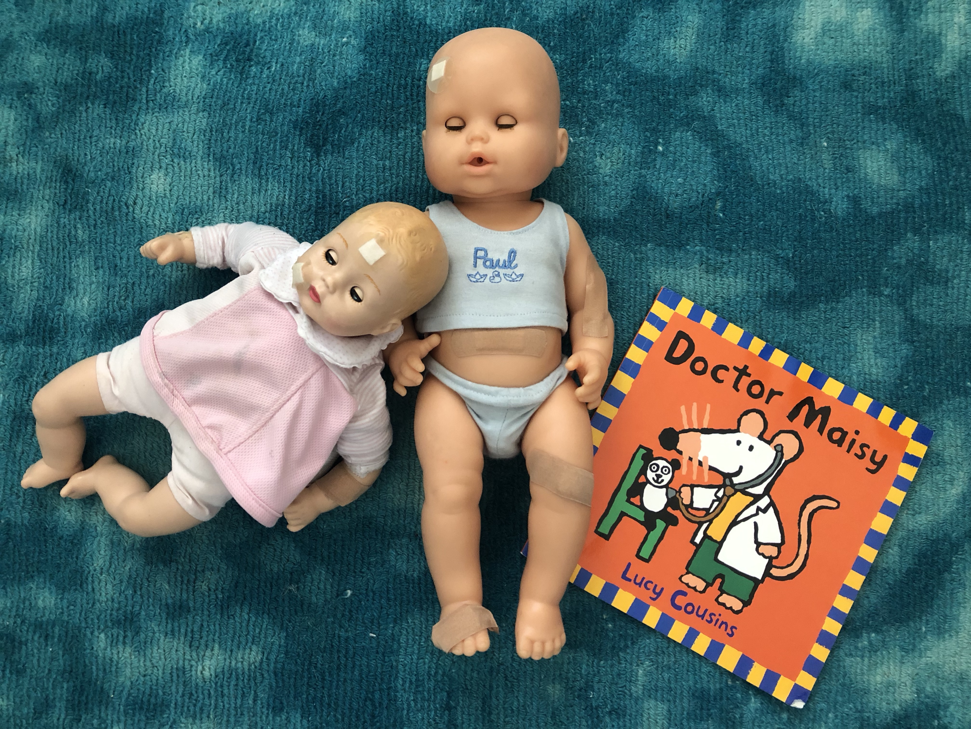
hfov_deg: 63.4
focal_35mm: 28
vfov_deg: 49.7
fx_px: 785
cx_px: 486
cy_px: 364
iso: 100
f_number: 1.8
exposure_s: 1/15
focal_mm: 3.99
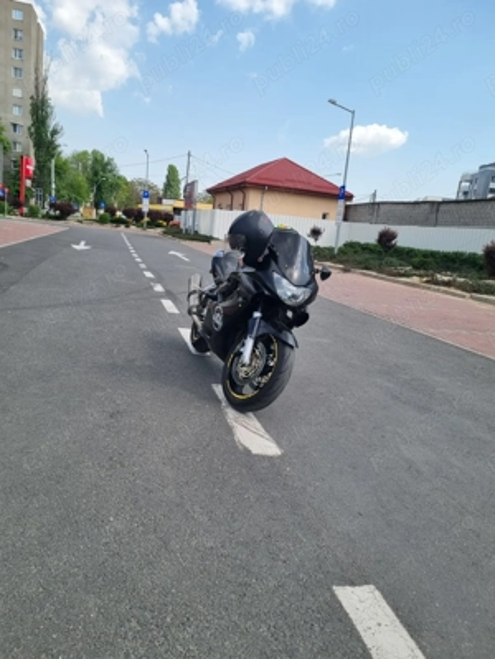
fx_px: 496
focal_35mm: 26
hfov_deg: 53.1
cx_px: 248
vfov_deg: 67.3
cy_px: 330
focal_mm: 5.4
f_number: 1.8
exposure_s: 1/1628
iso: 50
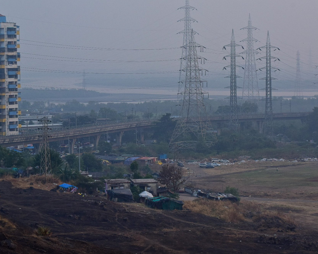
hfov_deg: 16.2
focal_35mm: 119
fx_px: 1120
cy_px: 127
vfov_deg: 13.0
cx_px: 170
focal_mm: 70
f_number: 11
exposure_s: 1/160
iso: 400
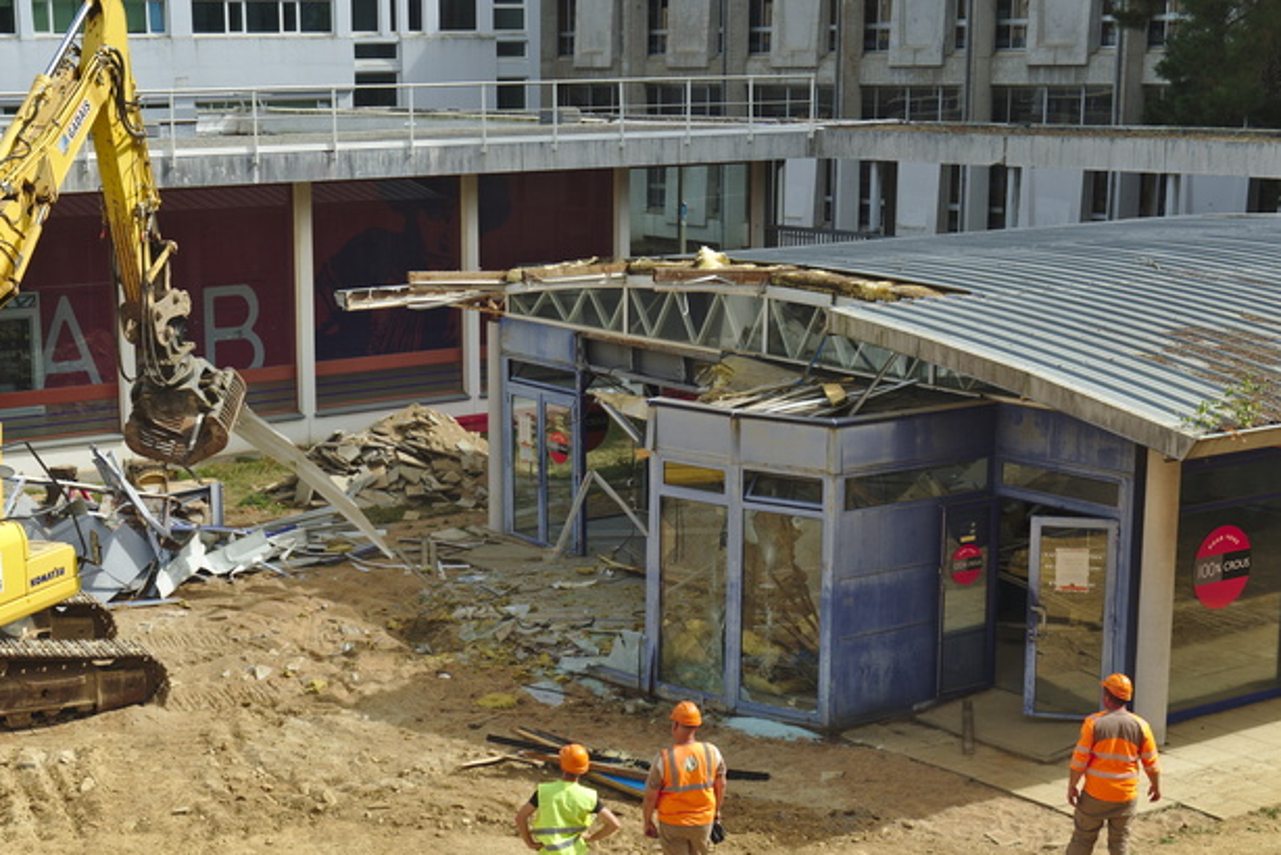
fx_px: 2065
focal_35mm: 58
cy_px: 530
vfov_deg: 23.4
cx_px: 461
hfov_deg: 34.2
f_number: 6.4
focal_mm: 30.2
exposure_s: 1/500
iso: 200
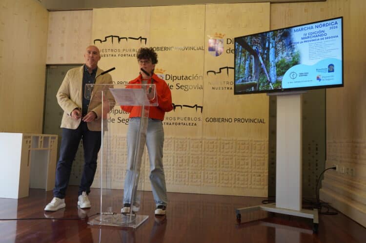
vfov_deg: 44.9
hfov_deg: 63.7
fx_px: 295
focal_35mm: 29
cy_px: 122
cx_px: 183
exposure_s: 1/200
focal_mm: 29
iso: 640
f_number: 4
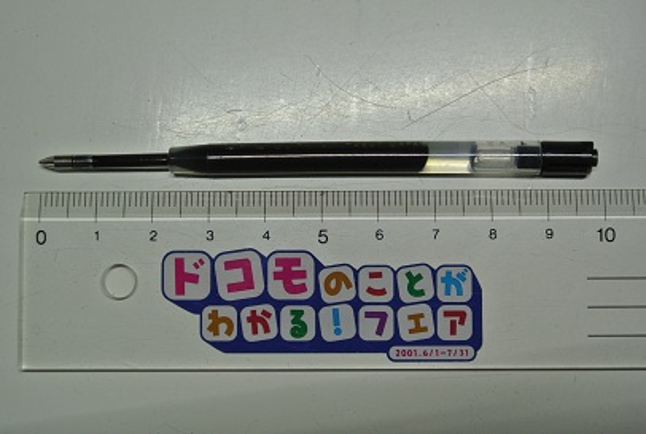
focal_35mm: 61
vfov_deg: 22.4
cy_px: 217
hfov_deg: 32.8
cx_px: 323
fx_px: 1097
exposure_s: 1/125
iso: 250
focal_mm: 22.7
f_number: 5
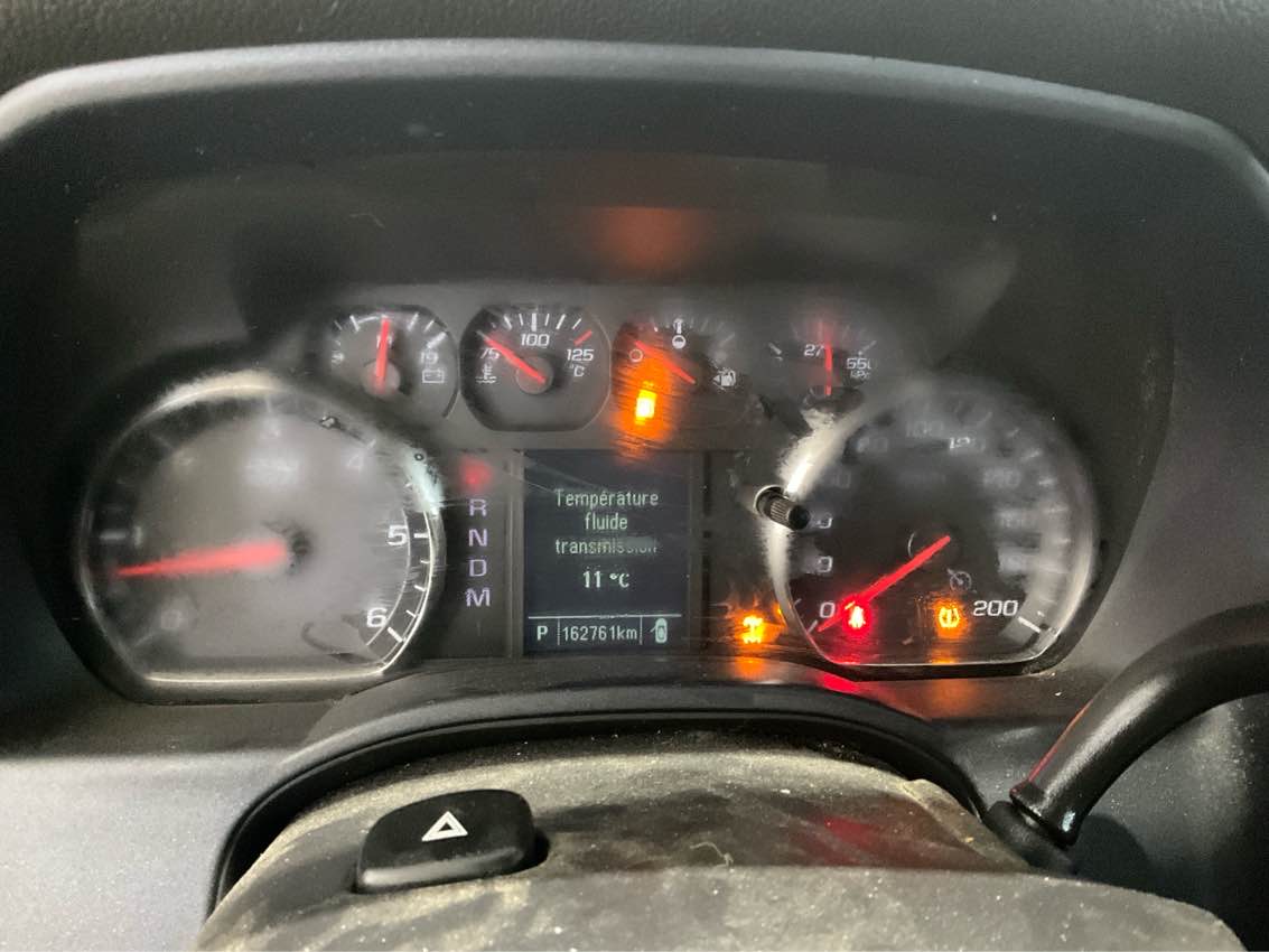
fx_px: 1063
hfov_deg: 61.7
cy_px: 476
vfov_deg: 48.2
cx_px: 634
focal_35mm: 29
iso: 500
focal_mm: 3
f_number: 1.8
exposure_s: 1/20
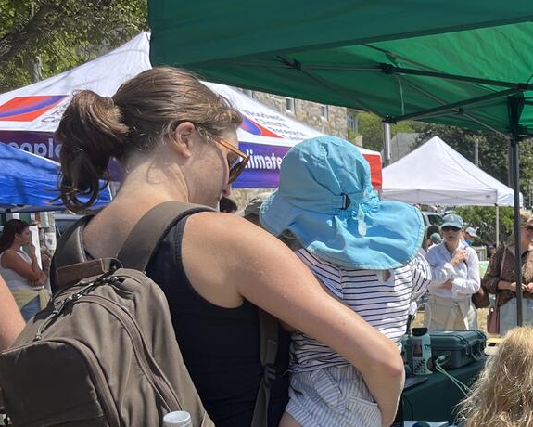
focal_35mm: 59
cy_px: 408
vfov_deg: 24.8
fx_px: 931
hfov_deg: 28.5
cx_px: 611
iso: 50
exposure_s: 1/1580
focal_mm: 5.1
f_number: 1.6
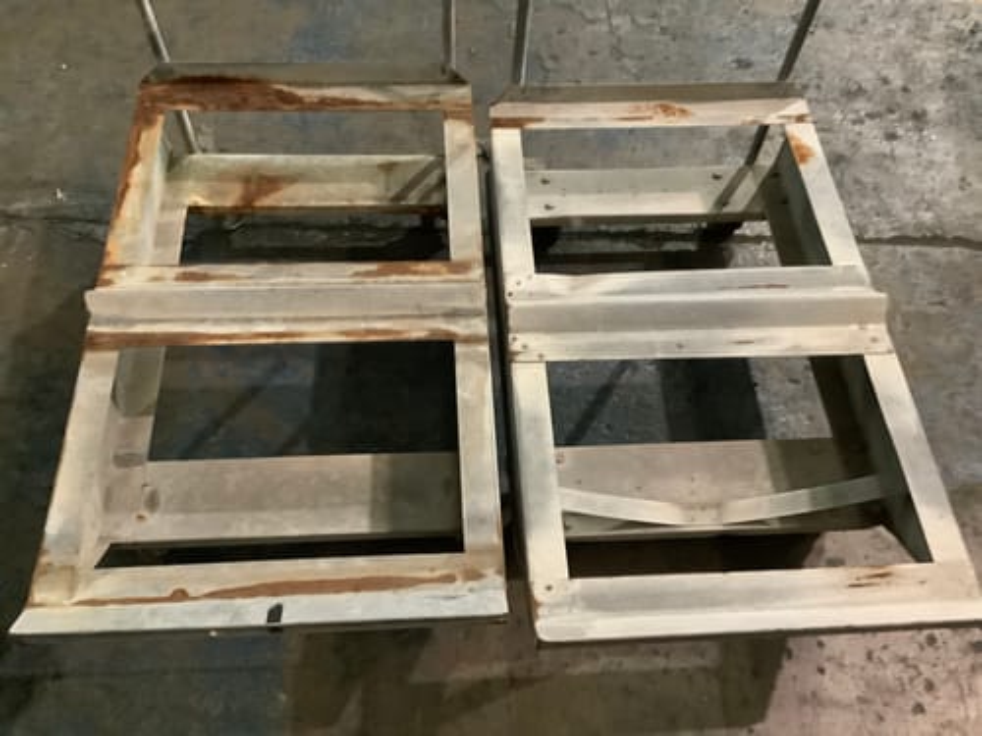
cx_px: 491
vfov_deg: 45.4
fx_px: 879
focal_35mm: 31
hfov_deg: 58.4
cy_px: 368
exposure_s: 1/25
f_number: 2.4
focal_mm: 3.3
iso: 800
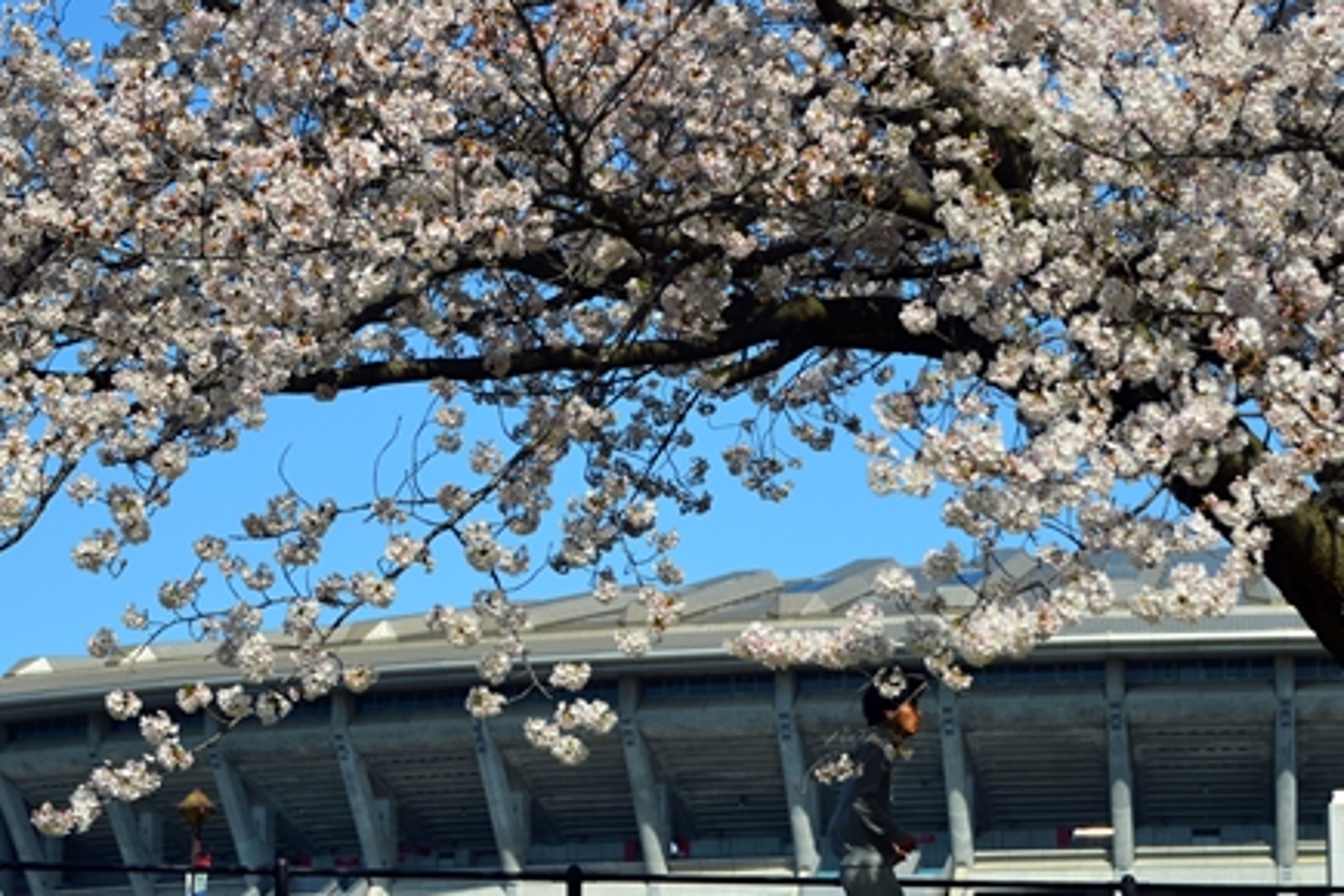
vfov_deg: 10.9
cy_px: 179
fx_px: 4666
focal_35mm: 125
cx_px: 745
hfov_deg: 16.4
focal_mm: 68
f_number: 4.8
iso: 125
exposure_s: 1/1000
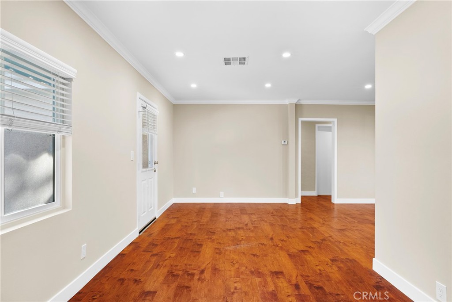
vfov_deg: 61.9
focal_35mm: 20
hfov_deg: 84.0
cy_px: 151
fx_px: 251
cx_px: 226
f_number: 9.5
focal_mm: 20
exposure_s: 1/10
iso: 320
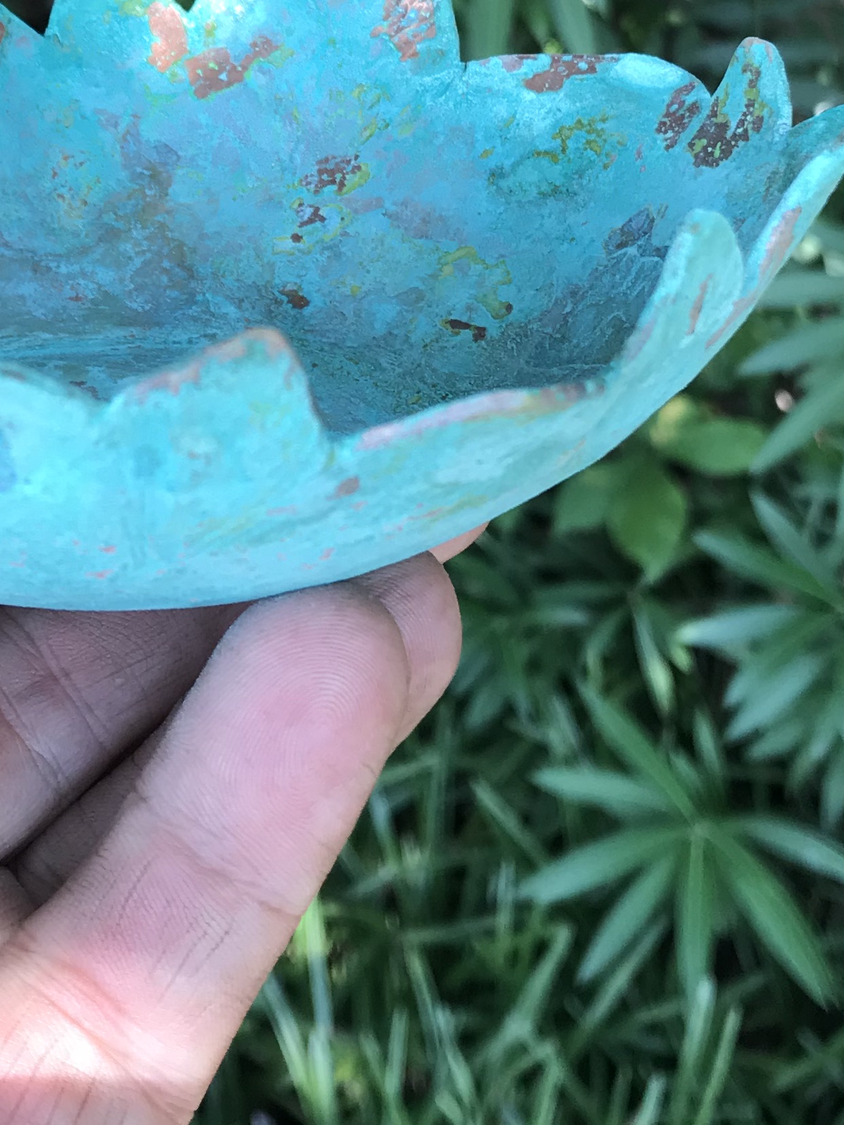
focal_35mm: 68
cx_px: 256
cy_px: 56
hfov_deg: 21.5
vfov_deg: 27.3
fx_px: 2211
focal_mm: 3.99
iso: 25
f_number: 1.8
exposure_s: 1/120
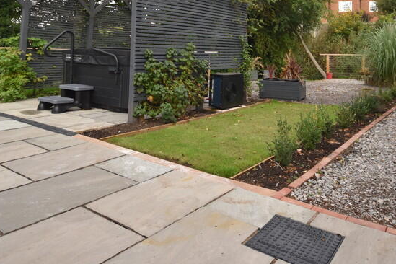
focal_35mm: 28
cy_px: 20
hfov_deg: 65.2
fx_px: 308
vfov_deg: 42.1
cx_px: 223
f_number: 6.3
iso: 100
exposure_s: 1/200
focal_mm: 10
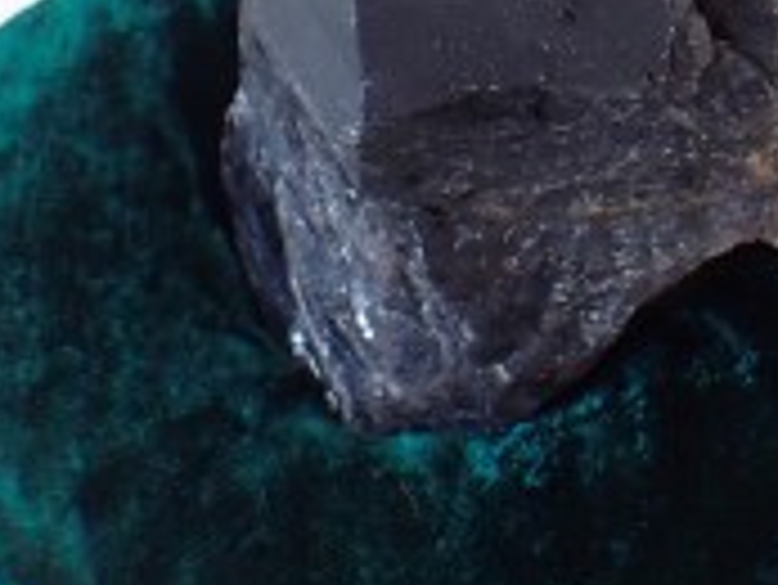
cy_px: -225
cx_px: 612
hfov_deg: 17.6
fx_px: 2496
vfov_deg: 12.8
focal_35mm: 111
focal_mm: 5.4
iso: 160
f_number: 3.2
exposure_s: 1/125
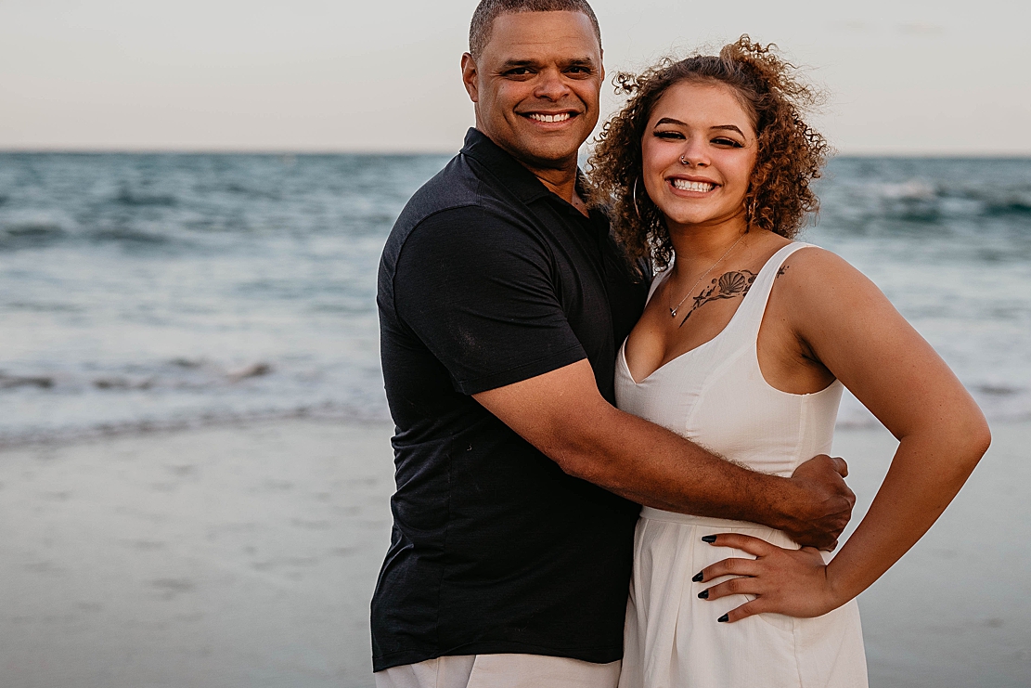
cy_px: 252
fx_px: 2062
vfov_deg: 18.9
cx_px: 568
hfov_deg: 28.1
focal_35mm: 72
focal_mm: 50
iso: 400
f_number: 2.5
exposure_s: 1/1600
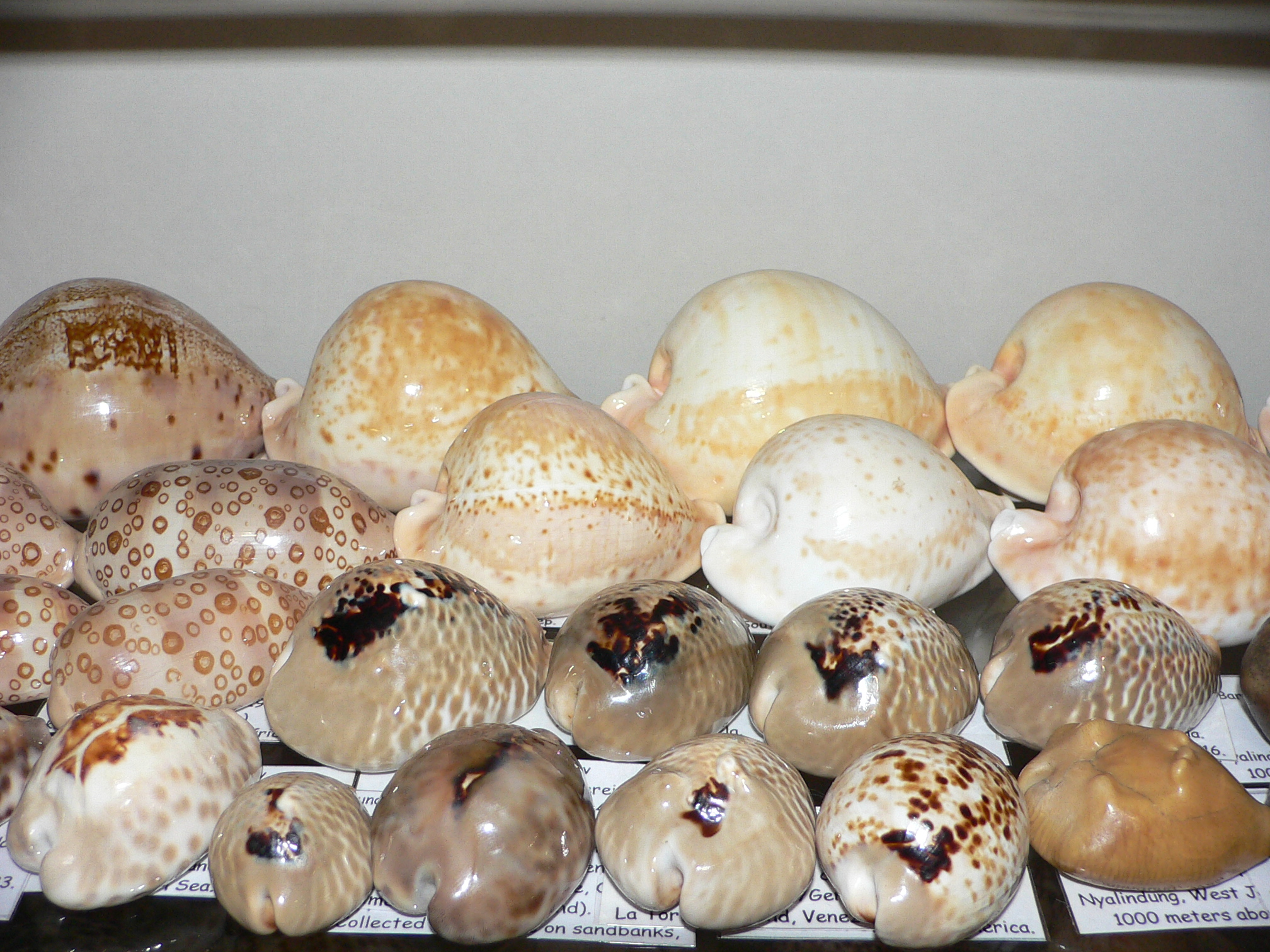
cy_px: 476
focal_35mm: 35
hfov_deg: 52.6
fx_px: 1284
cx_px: 635
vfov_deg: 40.7
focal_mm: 4.6
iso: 100
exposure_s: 1/60
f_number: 2.8
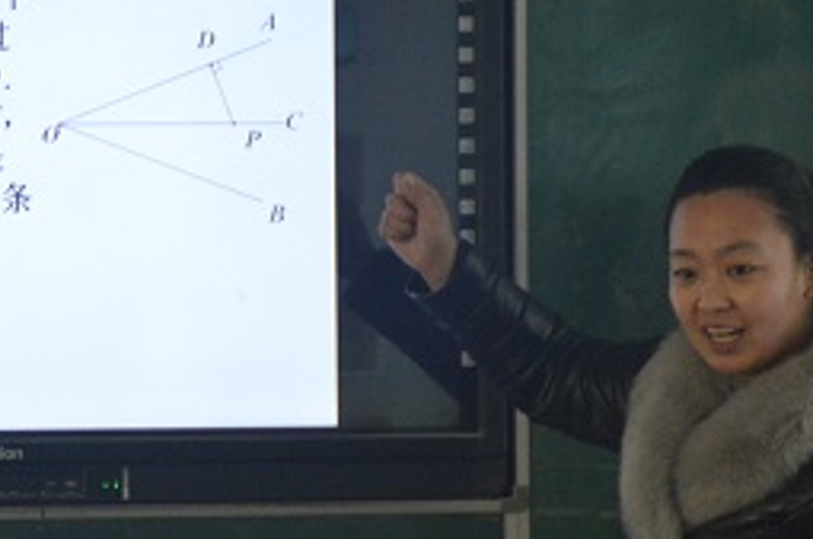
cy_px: 340
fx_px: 6785
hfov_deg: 6.8
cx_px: 19
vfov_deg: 4.5
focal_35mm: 301
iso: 1600
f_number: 5.6
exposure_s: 1/125
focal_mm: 80
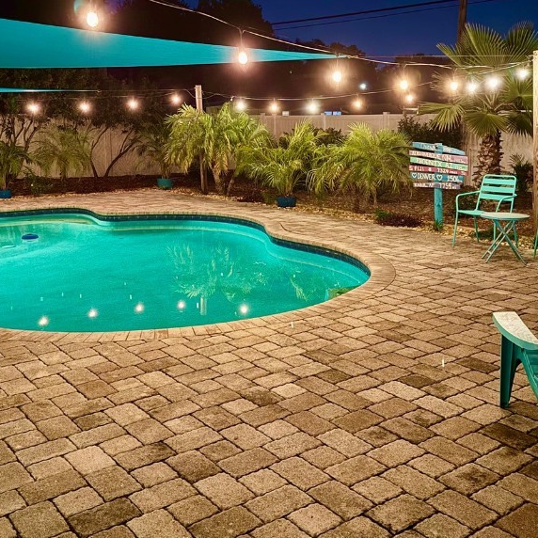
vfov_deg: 43.4
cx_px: 268
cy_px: 188
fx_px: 668
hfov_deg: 43.9
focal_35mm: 38
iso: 1000
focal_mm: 6.76
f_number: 1.78
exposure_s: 1/11
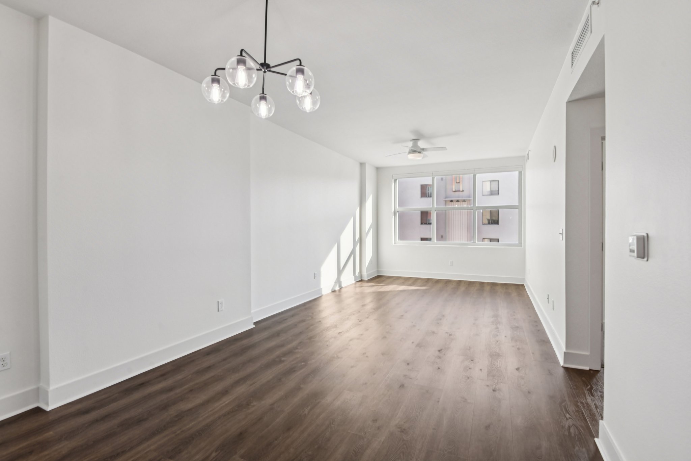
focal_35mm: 16
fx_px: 307
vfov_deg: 73.7
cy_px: 230
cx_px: 346
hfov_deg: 96.7
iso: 400
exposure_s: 1/250
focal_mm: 16
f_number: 8
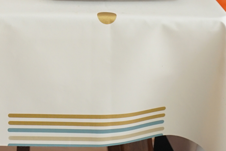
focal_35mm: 121
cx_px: 11
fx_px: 760
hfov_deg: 16.6
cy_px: -147
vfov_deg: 10.5
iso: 800
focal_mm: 28
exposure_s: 1/160
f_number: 4
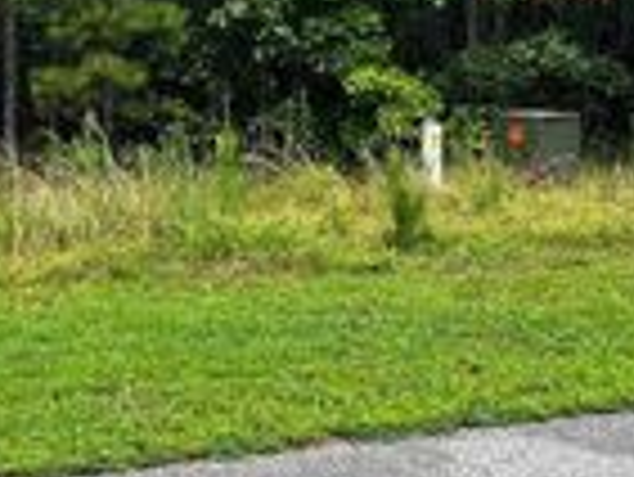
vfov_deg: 17.0
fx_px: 1558
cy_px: -16
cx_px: 229
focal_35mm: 85
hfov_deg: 22.9
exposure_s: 1/564
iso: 80
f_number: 1.78
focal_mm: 6.86
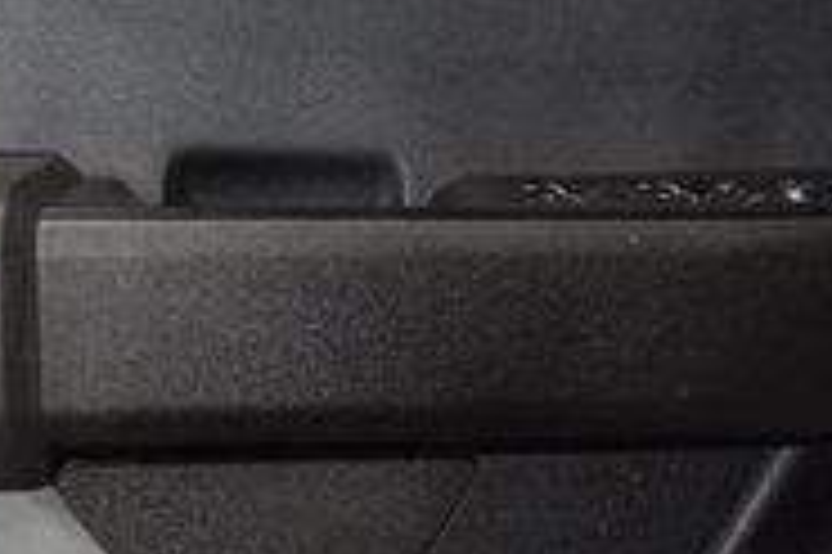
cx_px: 148
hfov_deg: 15.7
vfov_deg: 10.4
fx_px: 2995
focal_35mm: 130
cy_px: 669
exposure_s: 1/60
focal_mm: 25
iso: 800
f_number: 3.8
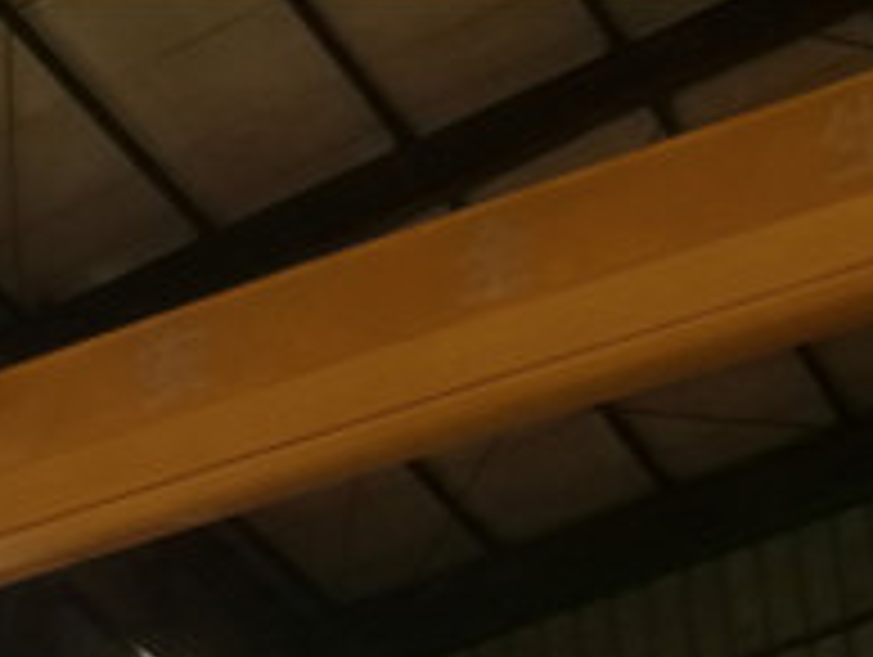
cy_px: 1336
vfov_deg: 12.2
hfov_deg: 17.0
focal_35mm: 107
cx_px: -342
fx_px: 2702
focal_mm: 4.04
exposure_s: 1/50
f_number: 2
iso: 64
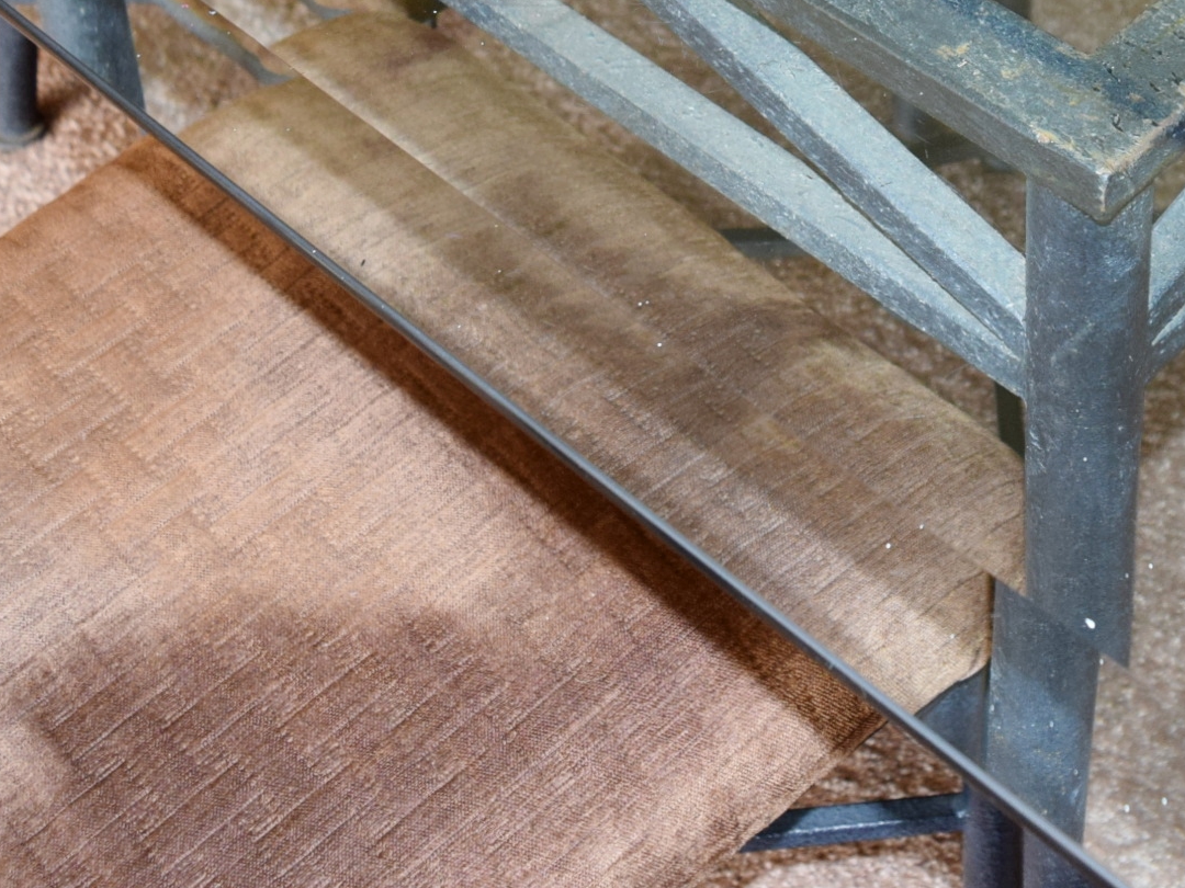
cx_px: 1039
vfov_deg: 19.5
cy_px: -103
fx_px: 2465
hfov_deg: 26.2
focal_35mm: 72
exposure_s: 1/80
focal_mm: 18
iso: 800
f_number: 4.5
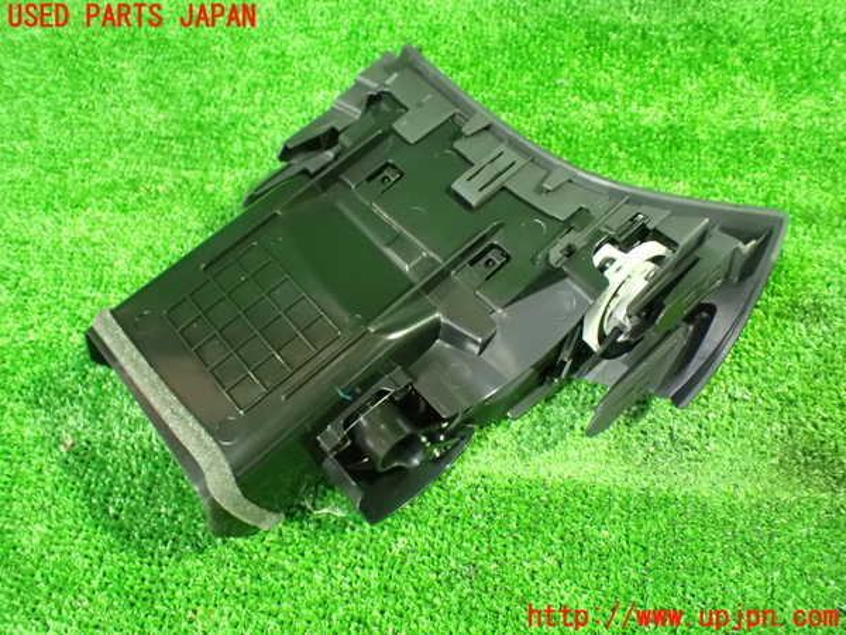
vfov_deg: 46.8
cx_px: 423
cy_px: 318
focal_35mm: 30
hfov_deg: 60.0
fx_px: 733
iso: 1600
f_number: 2.3
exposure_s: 1/30
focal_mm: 5.4
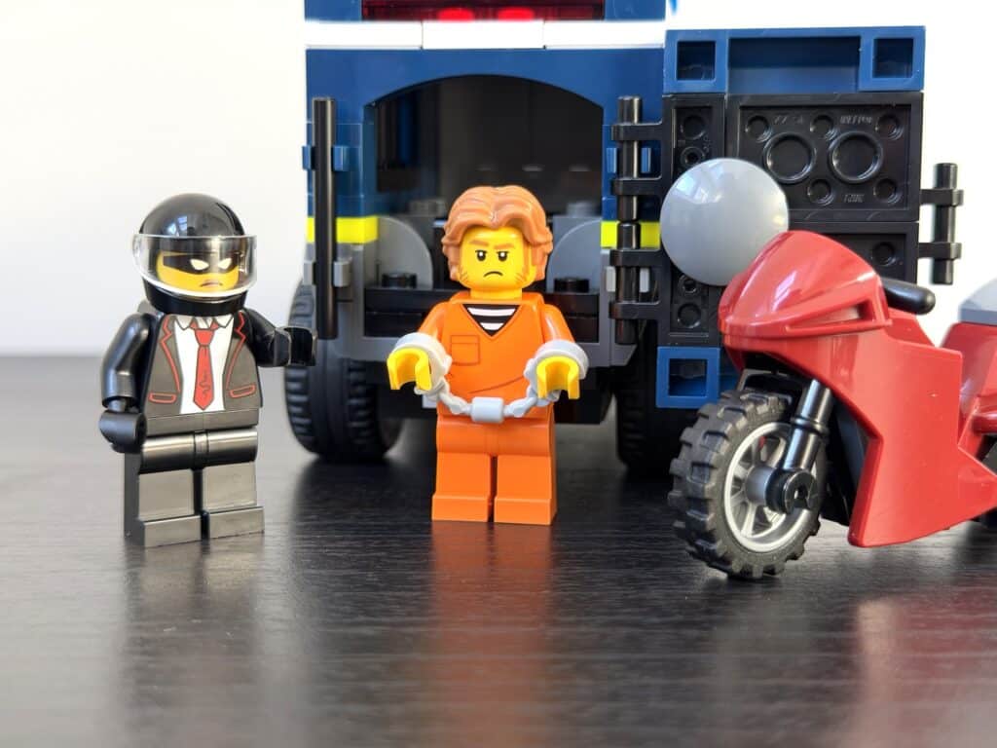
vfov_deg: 30.3
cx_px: 498
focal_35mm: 48
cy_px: 374
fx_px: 1382
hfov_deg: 39.7
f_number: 1.78
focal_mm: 6.76
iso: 160
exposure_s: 1/60
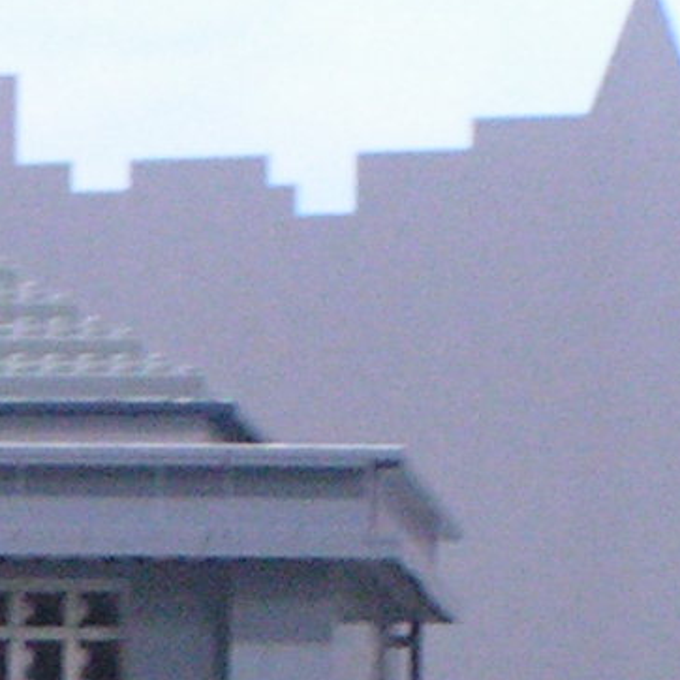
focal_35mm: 555
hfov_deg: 3.1
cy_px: 1185
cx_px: -1144
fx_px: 12335
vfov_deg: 3.1
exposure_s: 1/10
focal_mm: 16.6
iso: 200
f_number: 3.2
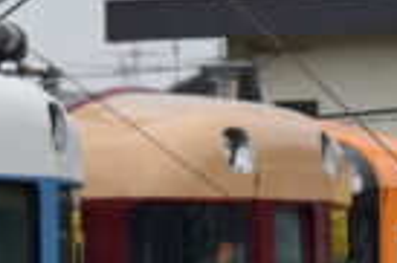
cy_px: 289
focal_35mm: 954
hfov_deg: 2.2
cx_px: -154
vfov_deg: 1.4
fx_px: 10510
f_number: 5.6
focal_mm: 145
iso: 400
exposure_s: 1/500
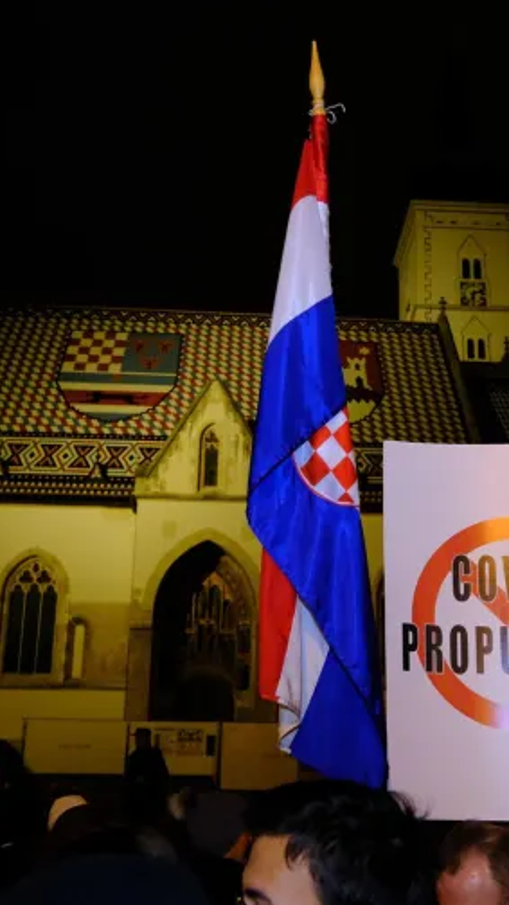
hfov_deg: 30.9
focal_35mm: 38
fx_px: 912
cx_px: 345
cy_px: 451
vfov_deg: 52.8
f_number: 2.8
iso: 6400
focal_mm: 16
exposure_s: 1/125
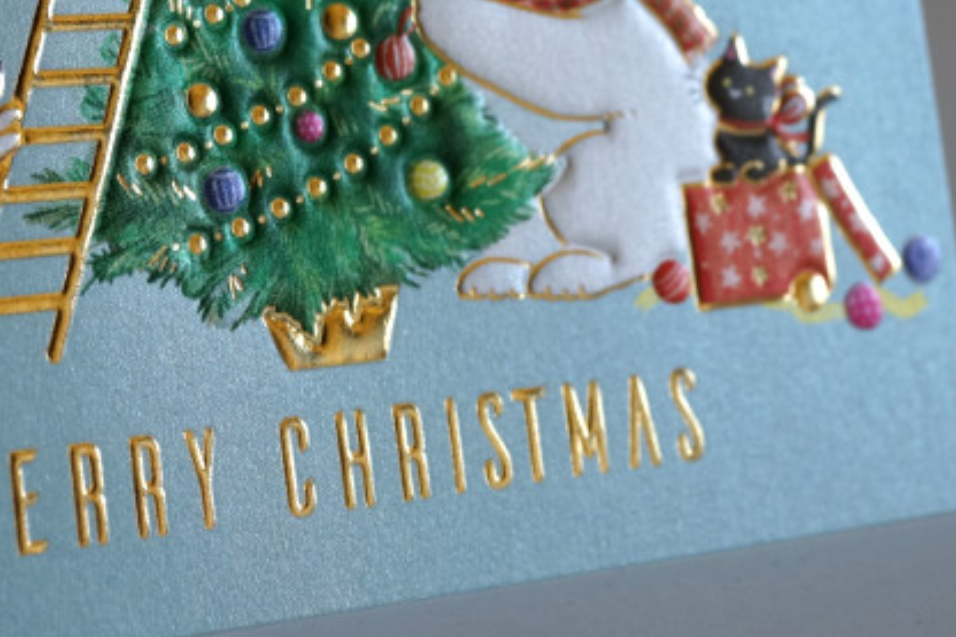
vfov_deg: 13.4
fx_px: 2681
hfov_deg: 20.1
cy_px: 18
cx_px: 248
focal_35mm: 101
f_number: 8
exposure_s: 1/80
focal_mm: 35
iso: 1000
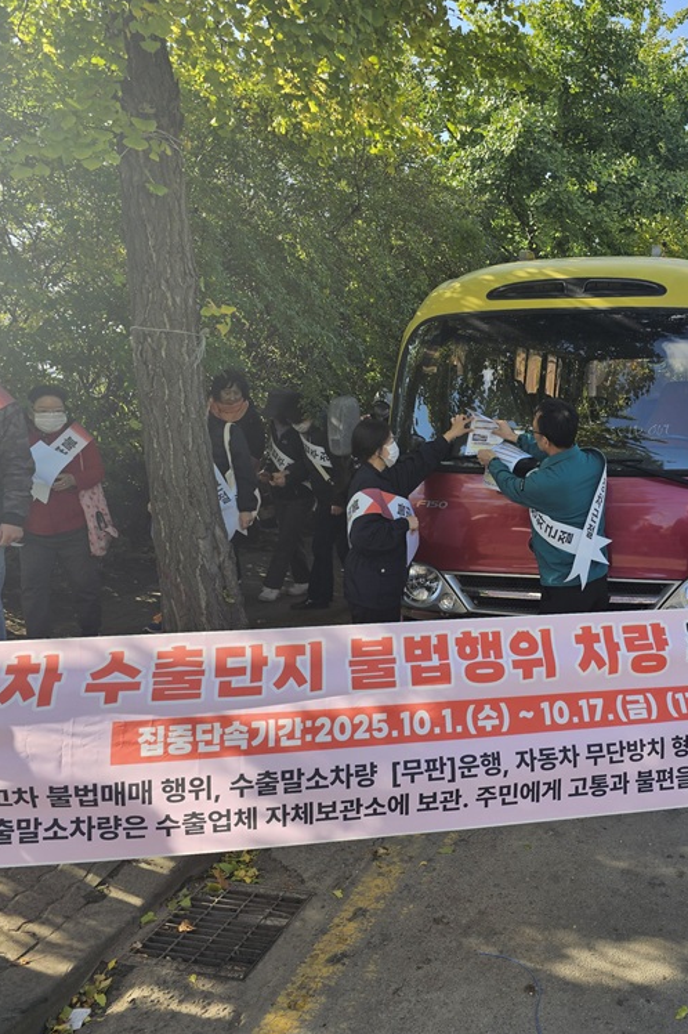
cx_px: 553
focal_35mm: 32
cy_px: 517
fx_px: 918
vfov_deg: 58.7
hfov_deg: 39.4
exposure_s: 1/222
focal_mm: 6.3
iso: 10
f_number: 1.7
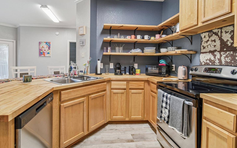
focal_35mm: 17
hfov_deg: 94.1
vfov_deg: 67.7
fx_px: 110
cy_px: 64
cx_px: 107
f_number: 7.1
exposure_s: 1/1.25
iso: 100
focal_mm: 10
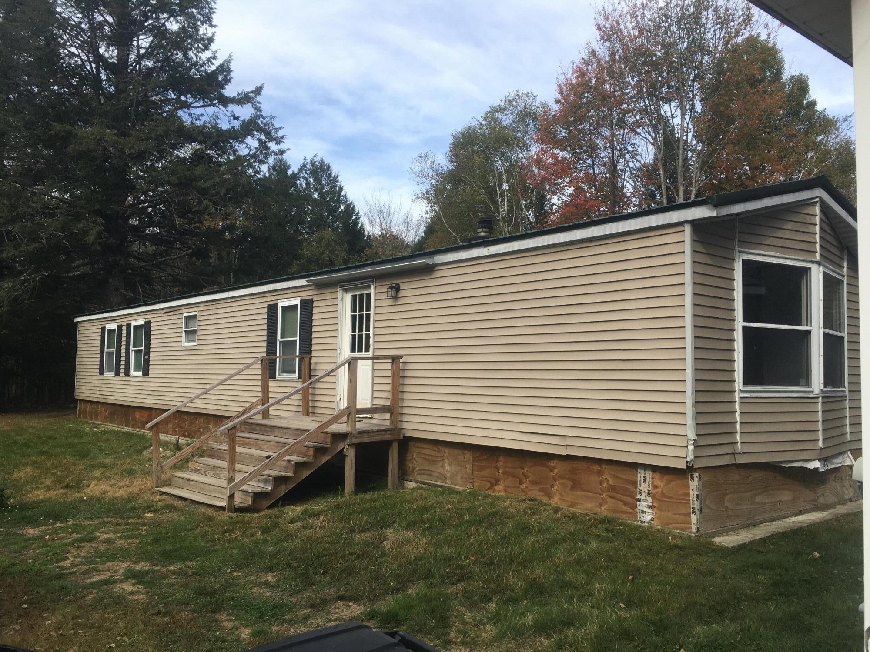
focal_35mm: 29
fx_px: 729
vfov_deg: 48.2
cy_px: 326
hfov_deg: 61.7
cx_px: 435
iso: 25
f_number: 2.2
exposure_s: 1/874
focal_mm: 4.15
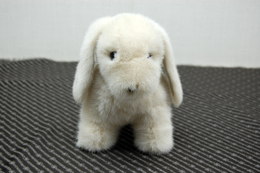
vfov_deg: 23.7
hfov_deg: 35.1
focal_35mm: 57
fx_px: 411
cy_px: 86
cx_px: 130
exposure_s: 1/125
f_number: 5.6
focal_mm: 38
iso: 400
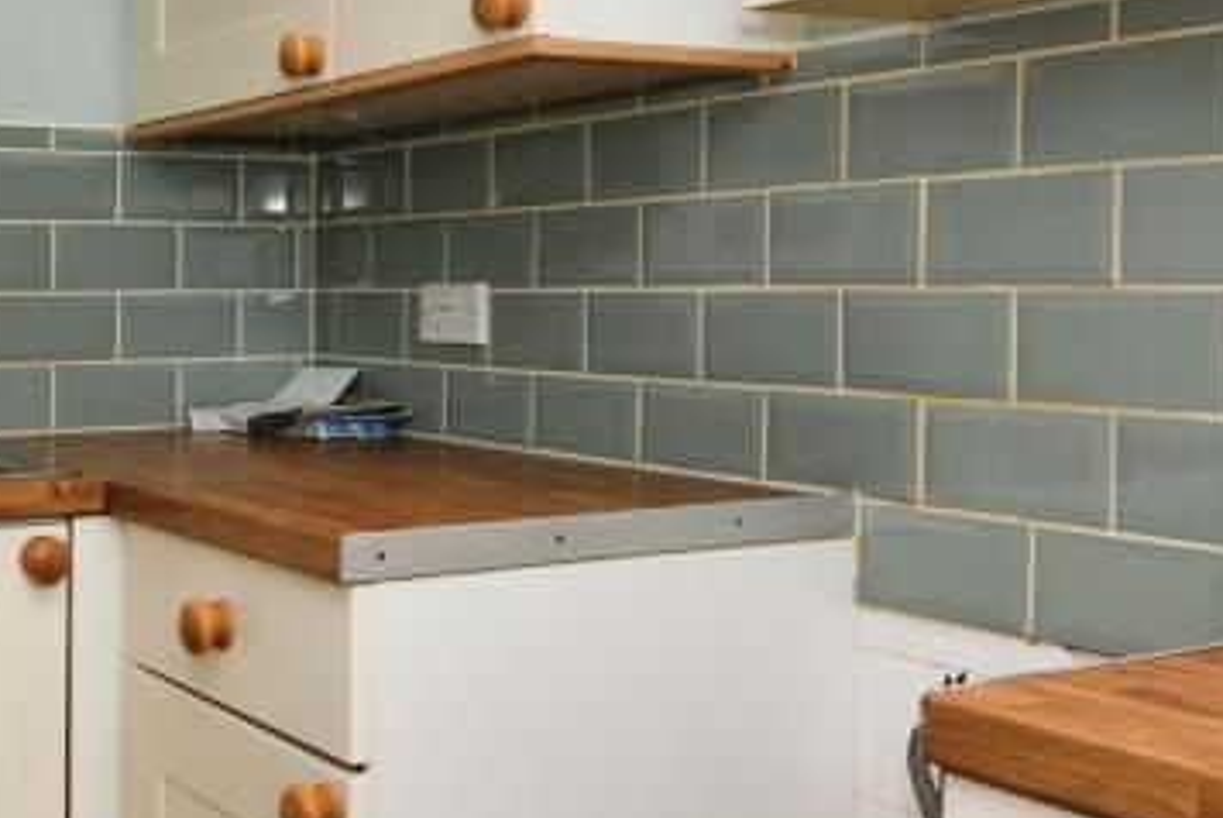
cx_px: 247
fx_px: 1564
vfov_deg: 29.1
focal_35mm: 46
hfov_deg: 40.9
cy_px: 280
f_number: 8
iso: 200
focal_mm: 11
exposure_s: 1/40
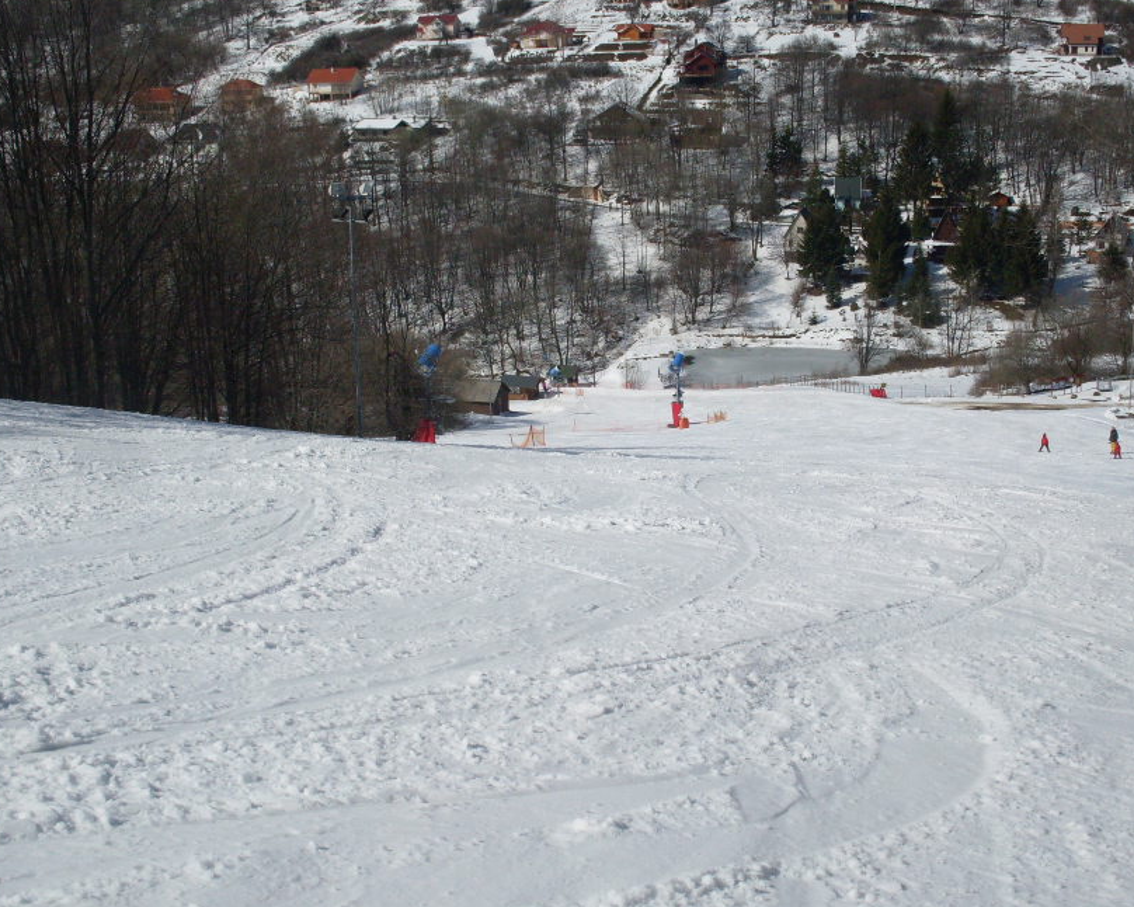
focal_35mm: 47
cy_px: 428
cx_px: 588
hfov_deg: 39.5
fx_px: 1577
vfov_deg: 32.1
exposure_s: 1/750
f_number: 8.4
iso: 80
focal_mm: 6.3
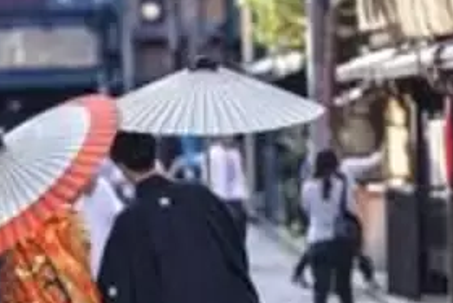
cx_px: 71
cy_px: 269
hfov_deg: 4.9
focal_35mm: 418
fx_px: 5262
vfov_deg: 3.3
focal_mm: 195
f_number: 2.8
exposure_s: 1/1600
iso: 1000
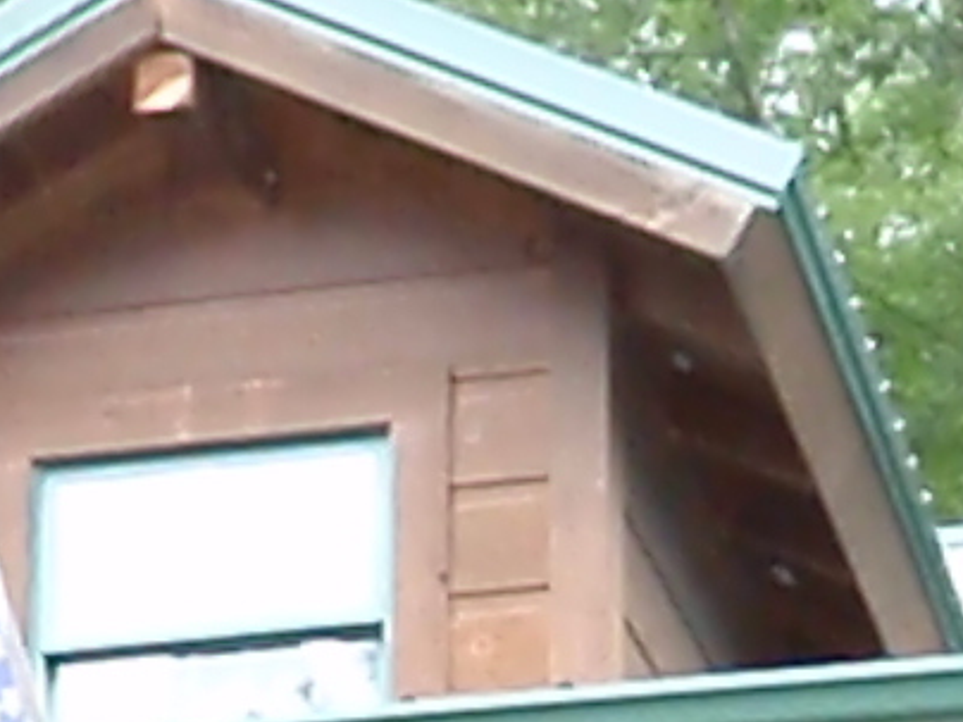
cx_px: 984
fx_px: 3950
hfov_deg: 13.7
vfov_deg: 9.6
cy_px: 1554
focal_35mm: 142
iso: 640
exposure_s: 1/500
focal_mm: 5
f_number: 3.5
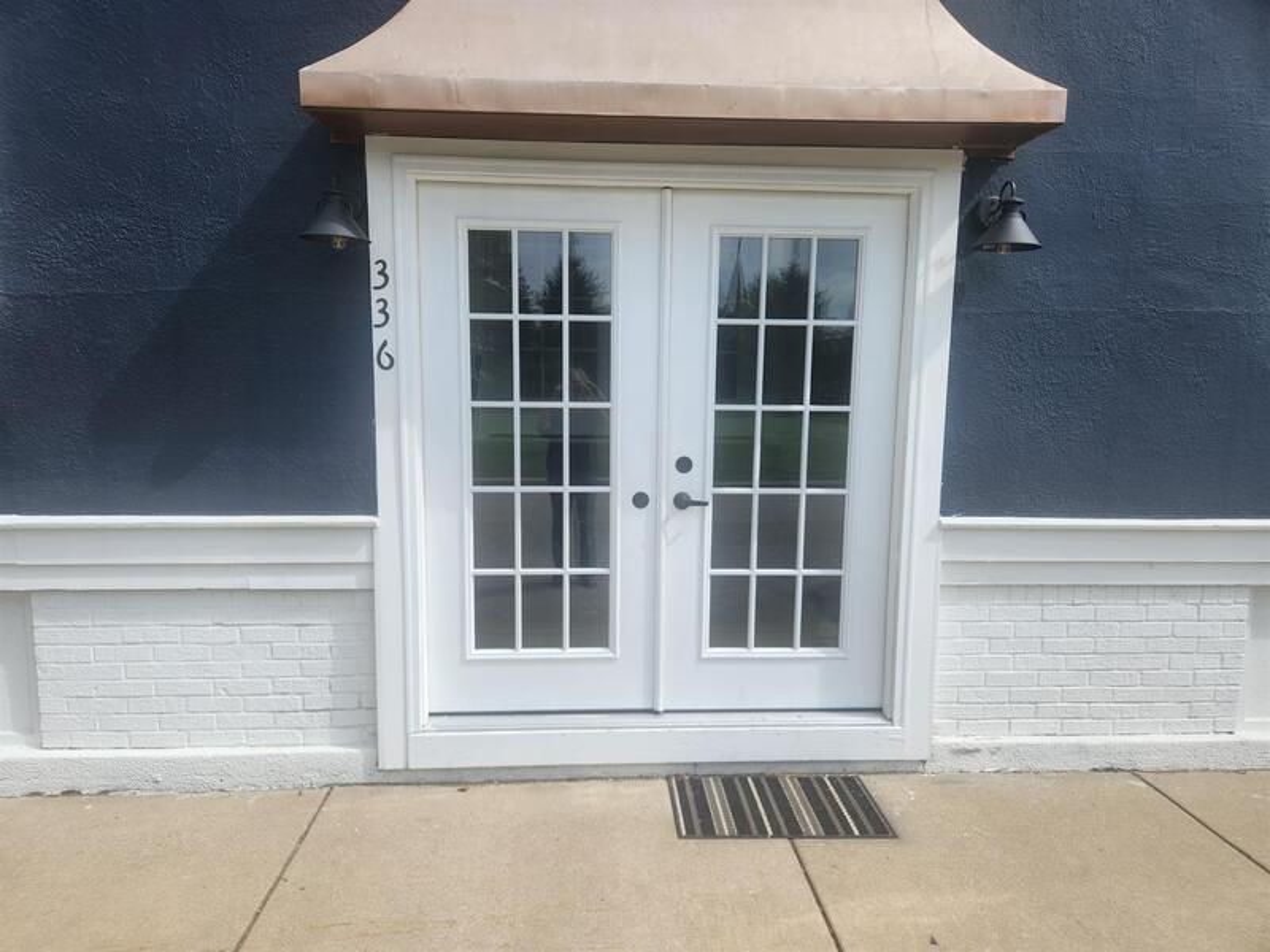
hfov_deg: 73.9
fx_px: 844
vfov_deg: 58.9
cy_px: 476
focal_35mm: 23
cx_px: 635
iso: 20
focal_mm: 5.4
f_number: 1.8
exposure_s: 1/1619
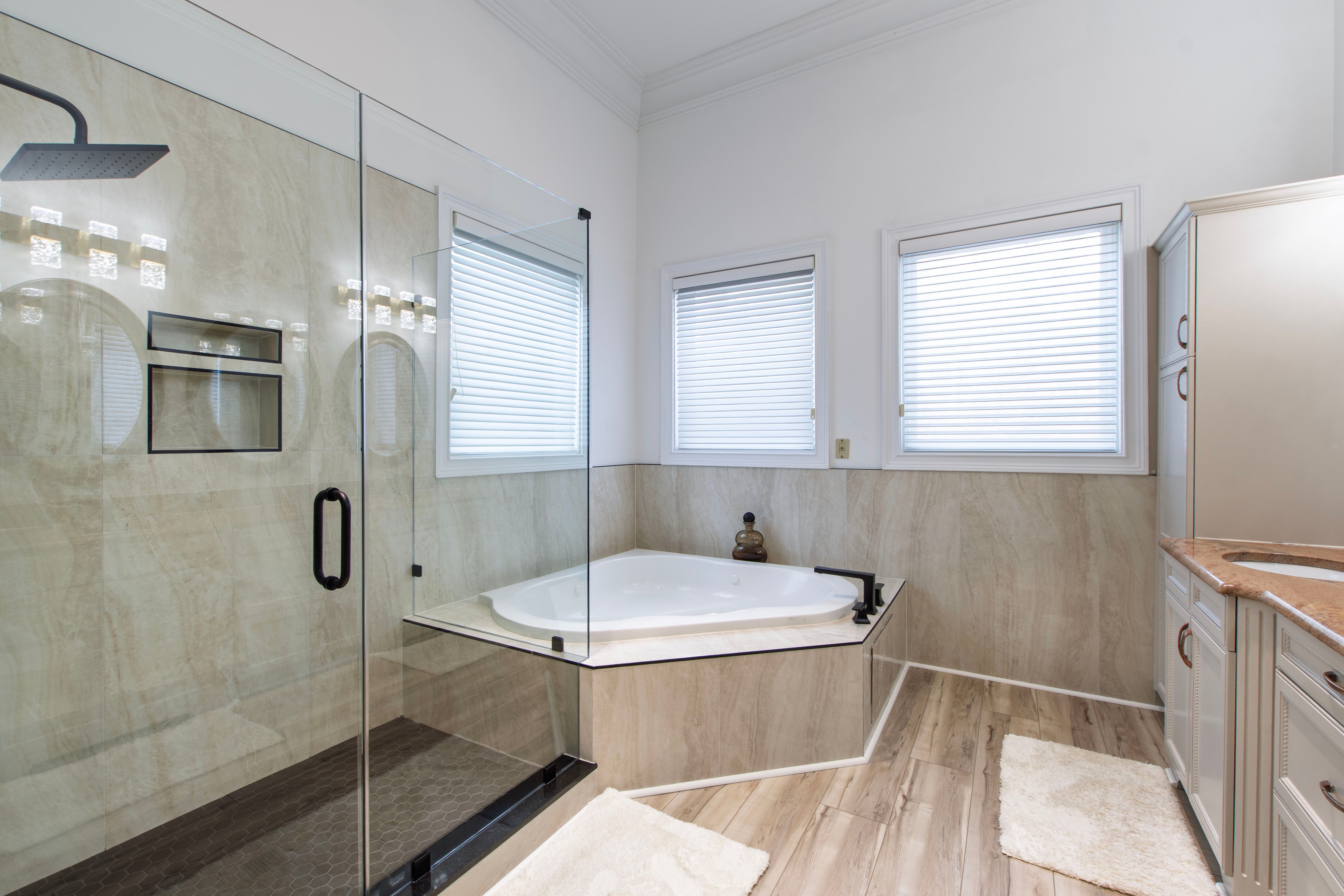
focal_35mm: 15
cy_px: 448
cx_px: 672
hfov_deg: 100.4
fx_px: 560
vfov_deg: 77.3
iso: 100
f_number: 8
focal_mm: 10
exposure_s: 1/3
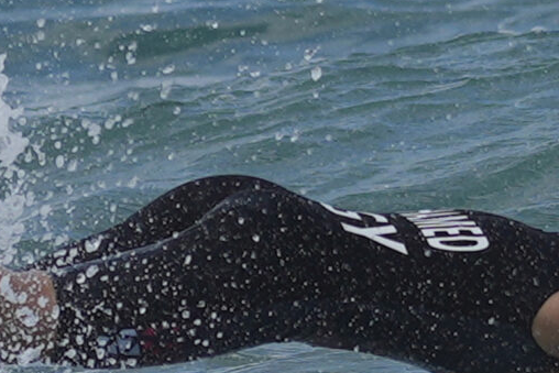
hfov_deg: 4.0
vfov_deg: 2.7
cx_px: 368
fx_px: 8030
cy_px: 233
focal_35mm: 517
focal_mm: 135
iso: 100
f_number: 2.2
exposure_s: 1/6400
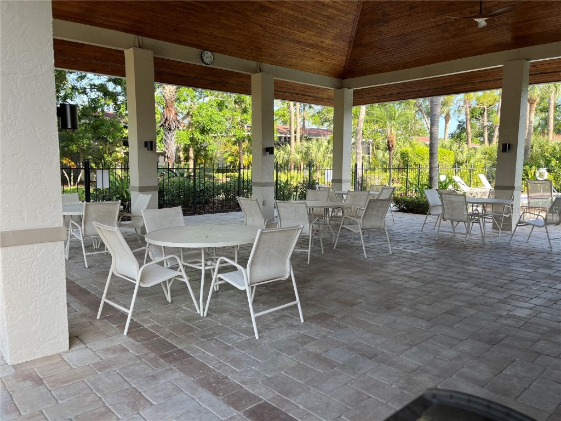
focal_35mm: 26
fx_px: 421
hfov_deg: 67.3
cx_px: 280
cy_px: 210
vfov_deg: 53.1
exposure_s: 1/339
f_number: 1.6
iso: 50
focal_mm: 5.1
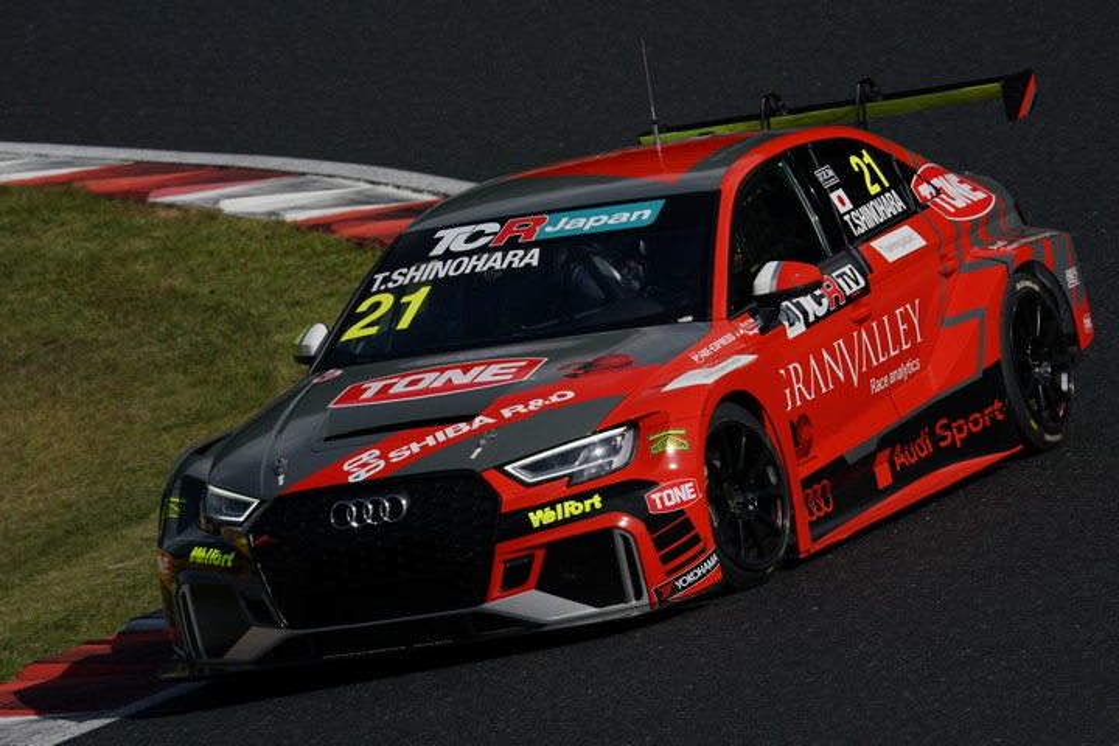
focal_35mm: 388
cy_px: 373
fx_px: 12059
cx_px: 560
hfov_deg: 5.3
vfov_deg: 3.5
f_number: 13
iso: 200
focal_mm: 388
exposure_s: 1/800
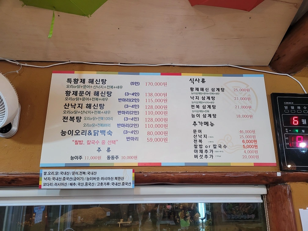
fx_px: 231
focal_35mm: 26
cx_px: 154
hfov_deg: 67.3
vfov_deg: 53.1
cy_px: 116
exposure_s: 1/40
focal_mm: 5.4
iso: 250
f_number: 1.8
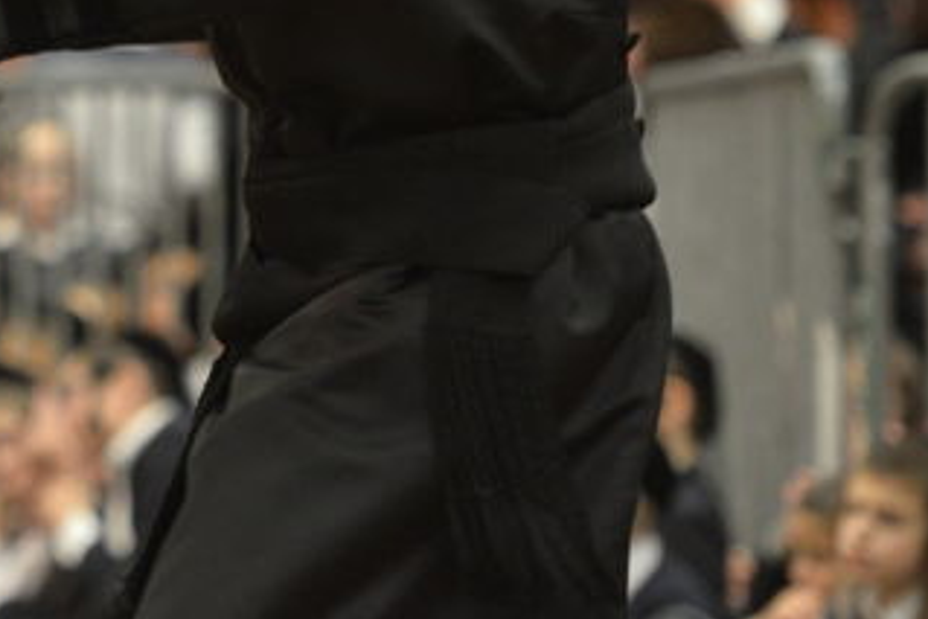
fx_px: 11166
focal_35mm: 433
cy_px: -318
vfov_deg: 3.2
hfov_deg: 4.7
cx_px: -84
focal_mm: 135
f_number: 2.8
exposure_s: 1/160
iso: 2200
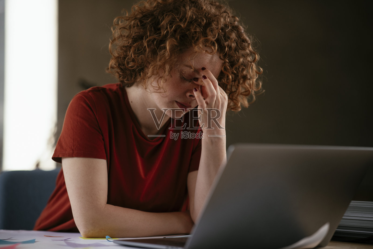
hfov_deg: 19.5
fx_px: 1088
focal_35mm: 105
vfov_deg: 13.0
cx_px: 186
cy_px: 124
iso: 320
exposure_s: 1/320
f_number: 2
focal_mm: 105
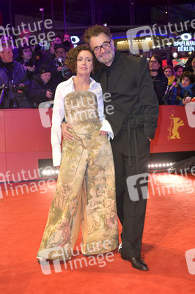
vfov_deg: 41.1
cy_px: 147
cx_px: 98
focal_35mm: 48
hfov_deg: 28.0
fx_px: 391
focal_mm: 48
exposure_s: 1/250
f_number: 5.6
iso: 1600
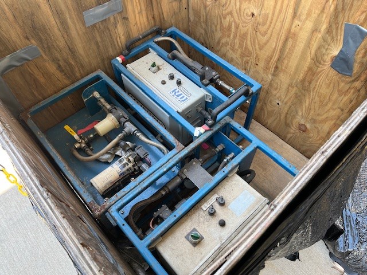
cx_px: 184
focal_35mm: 26
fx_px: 276
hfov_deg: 67.3
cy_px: 138
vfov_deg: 53.1
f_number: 1.6
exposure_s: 1/122
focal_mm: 5.1
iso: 32
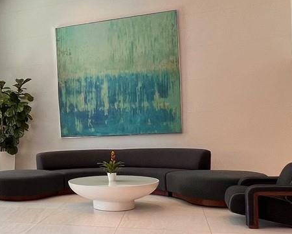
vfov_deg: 33.4
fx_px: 389
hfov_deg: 36.1
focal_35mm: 45
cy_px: 138
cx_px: -15
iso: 80
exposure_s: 1/120
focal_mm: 1.57
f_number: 1.8
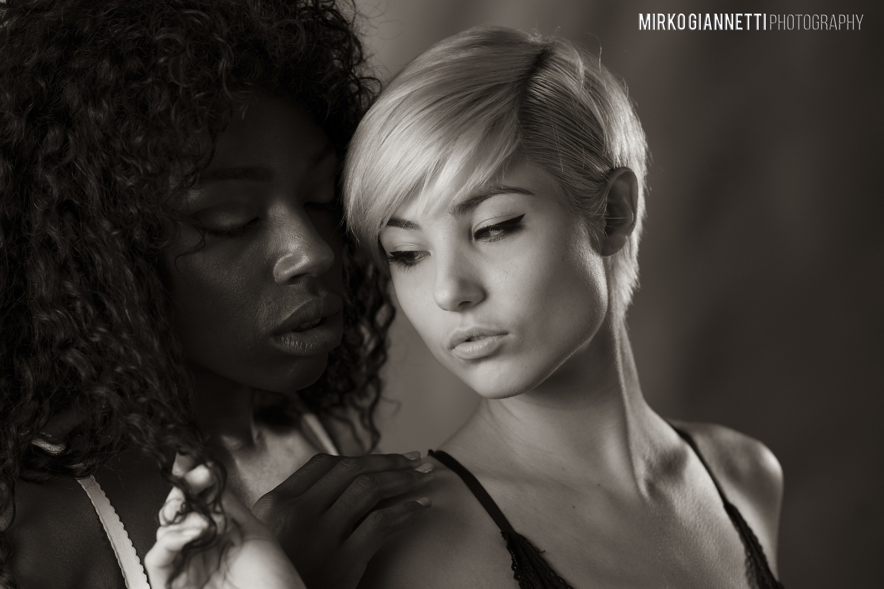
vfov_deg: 16.1
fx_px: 2087
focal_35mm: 85
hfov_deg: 23.9
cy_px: 294
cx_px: 442
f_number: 4
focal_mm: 85
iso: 250
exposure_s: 1/250
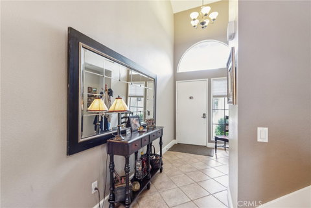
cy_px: 104
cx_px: 156
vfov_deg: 73.7
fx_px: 138
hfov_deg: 96.7
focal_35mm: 16
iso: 640
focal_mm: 16
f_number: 8
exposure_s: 1/10
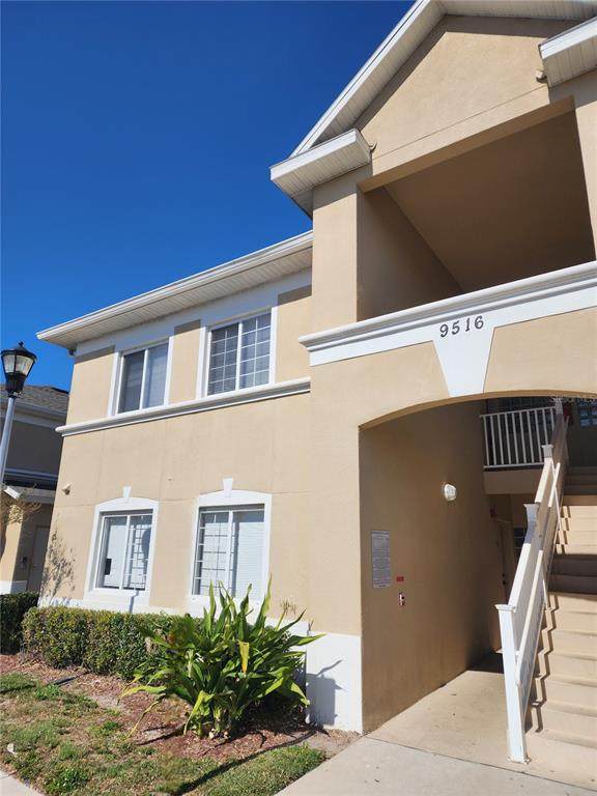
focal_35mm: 23
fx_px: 529
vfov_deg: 73.9
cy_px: 398
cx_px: 298
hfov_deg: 58.9
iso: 12
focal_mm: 6.4
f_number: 1.8
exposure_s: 1/3333
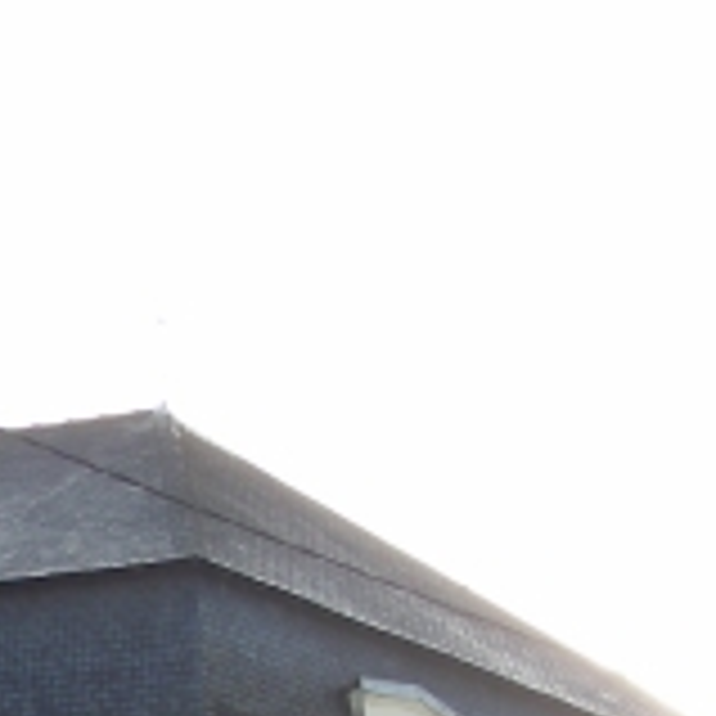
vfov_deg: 11.5
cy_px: 1126
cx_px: -288
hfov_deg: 11.7
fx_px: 3370
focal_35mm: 144
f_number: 4
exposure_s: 1/134
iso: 50
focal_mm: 6.3
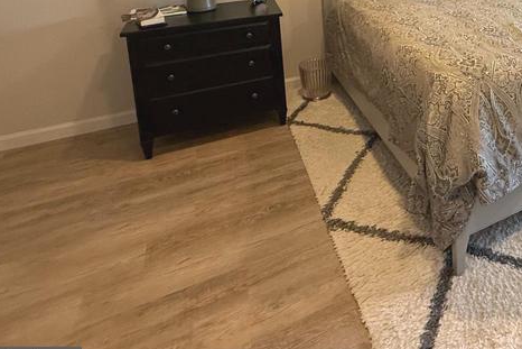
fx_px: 464
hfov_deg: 48.8
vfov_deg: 35.1
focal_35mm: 32
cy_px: -38
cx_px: 515
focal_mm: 2.22
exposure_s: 1/120
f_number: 2.2
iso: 320
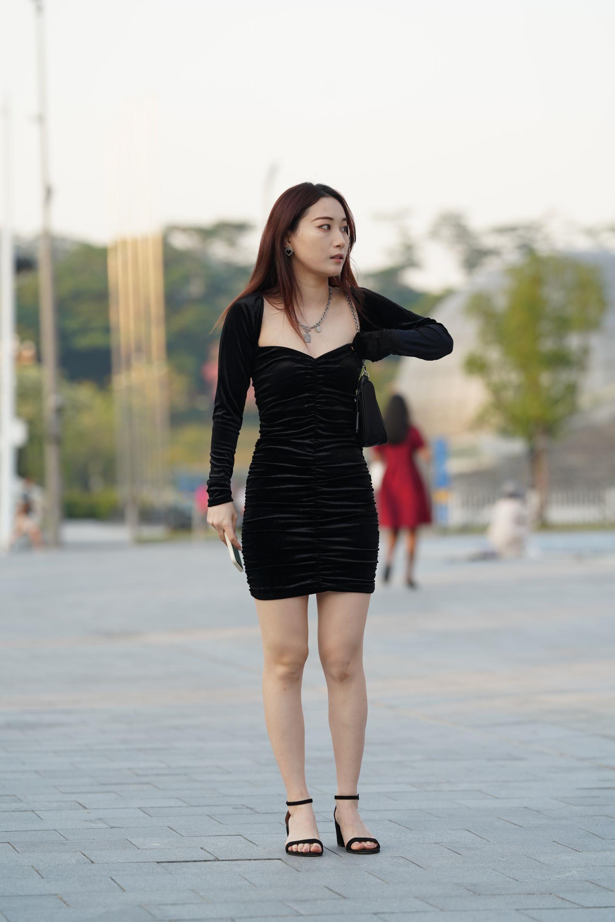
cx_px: 308
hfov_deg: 10.2
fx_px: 3458
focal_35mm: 135
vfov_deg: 15.2
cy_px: 461
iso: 320
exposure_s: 1/500
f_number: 3.2
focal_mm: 135
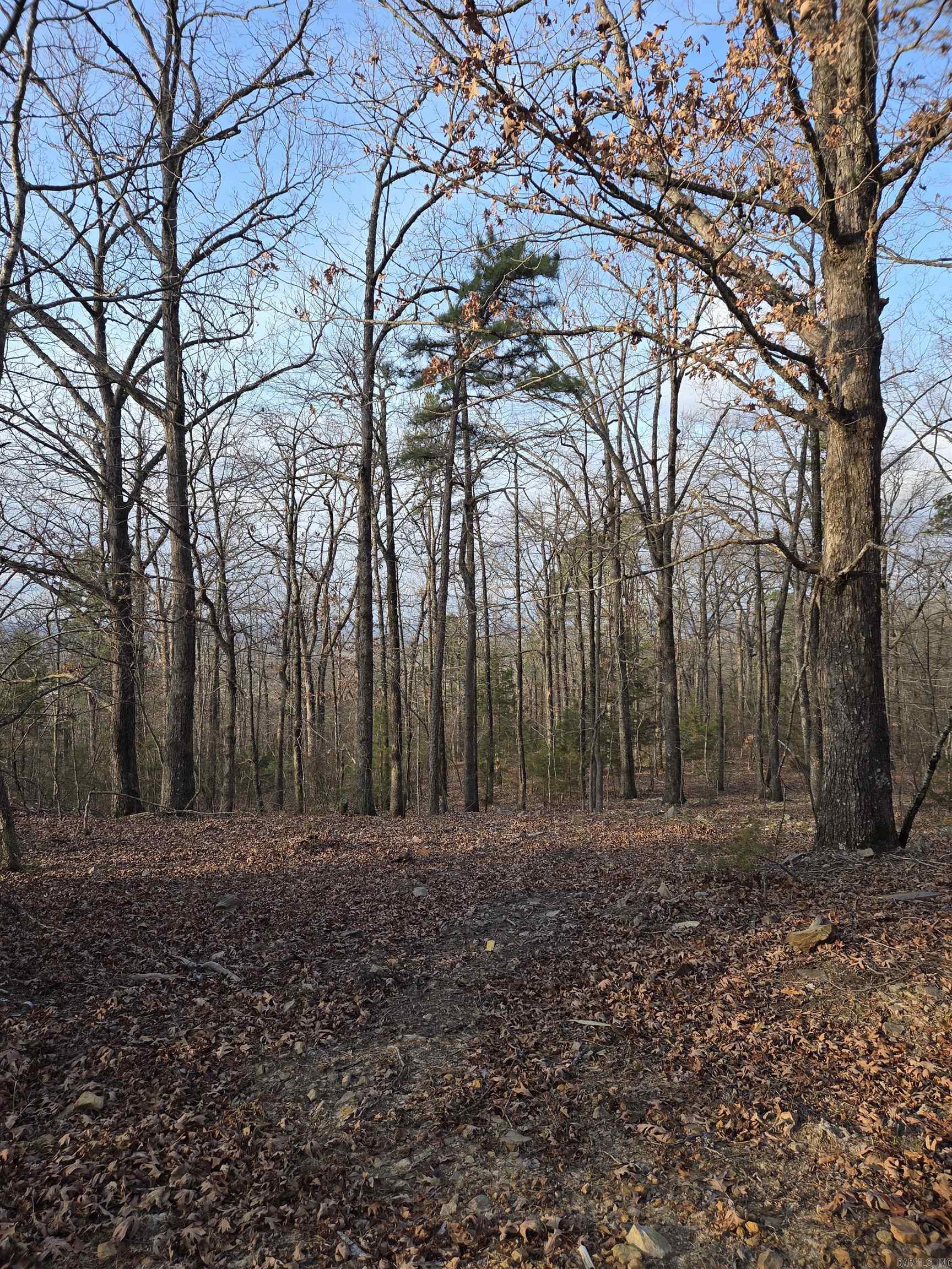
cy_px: 634
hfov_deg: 58.9
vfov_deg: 73.9
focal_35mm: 23
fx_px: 843
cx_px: 476
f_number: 1.8
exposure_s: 1/1053
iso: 80
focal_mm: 5.4
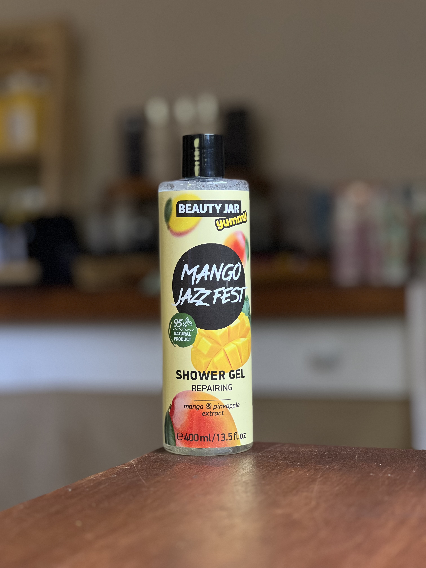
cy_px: 284
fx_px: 1263
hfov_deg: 19.1
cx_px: 213
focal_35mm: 77
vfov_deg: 25.3
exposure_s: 1/61
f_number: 2.8
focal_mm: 9
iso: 250
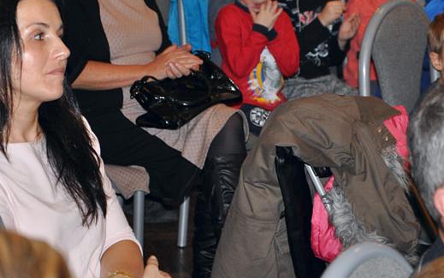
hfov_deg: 12.0
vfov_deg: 7.5
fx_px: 2119
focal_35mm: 175
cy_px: 75
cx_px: 261
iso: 1250
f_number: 5.3
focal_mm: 70
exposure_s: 1/60
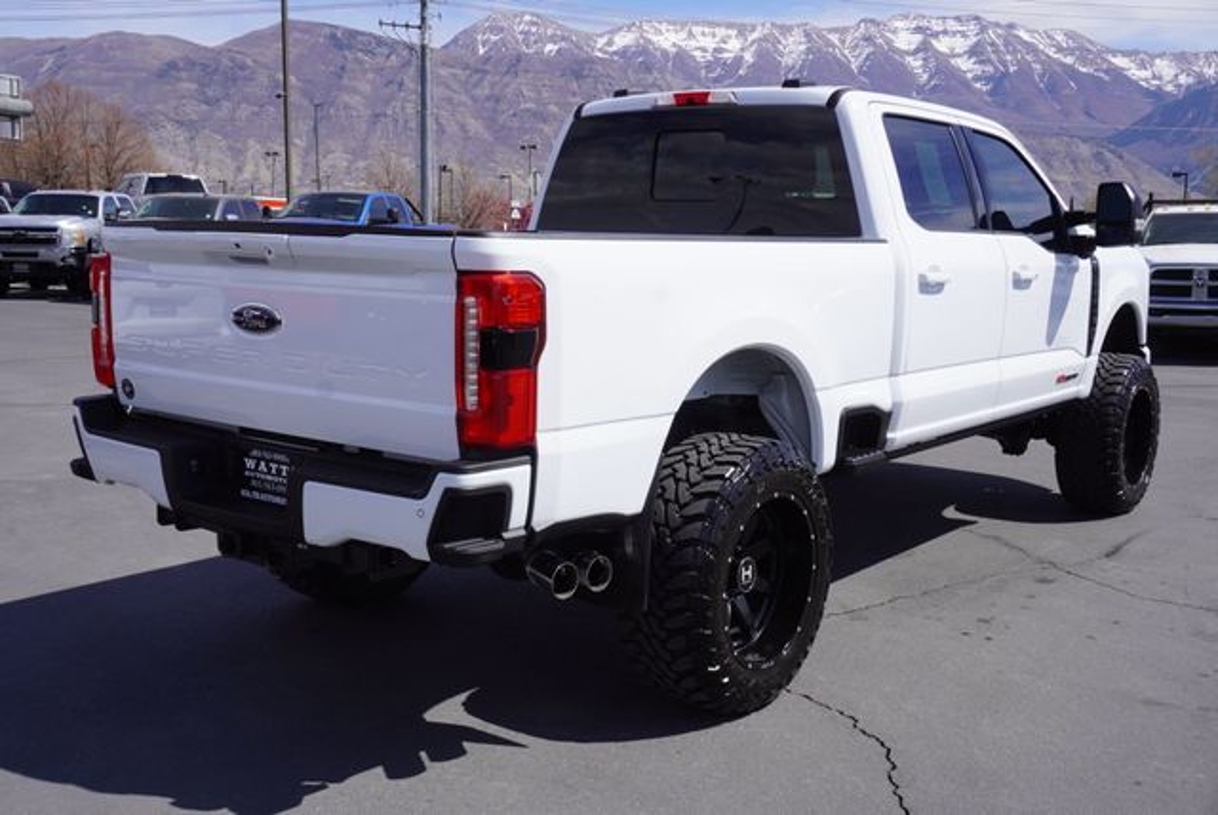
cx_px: 609
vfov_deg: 35.6
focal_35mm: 38
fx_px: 1270
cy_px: 408
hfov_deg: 51.2
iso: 100
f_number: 11
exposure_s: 1/200
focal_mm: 25
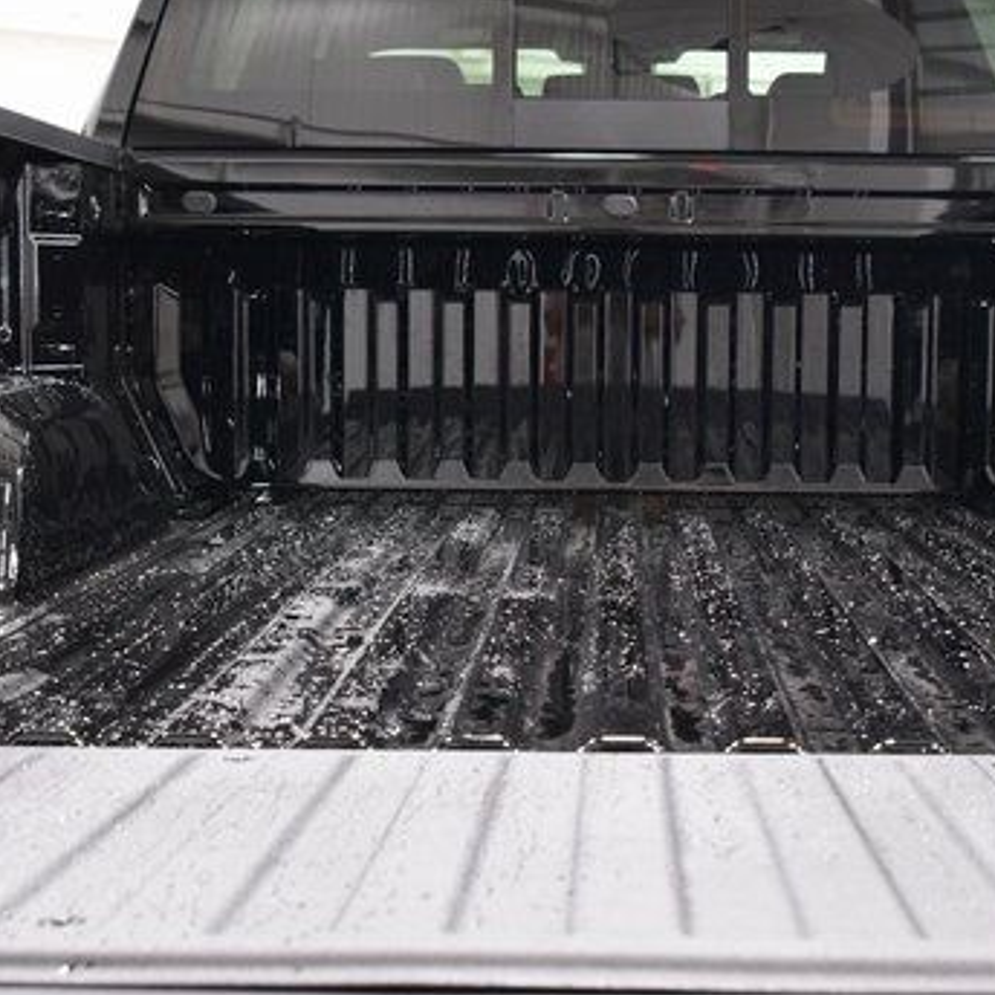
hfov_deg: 29.9
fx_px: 1854
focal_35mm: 57
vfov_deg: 30.0
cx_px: 619
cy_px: 464
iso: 1600
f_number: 5
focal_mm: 24
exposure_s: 1/15
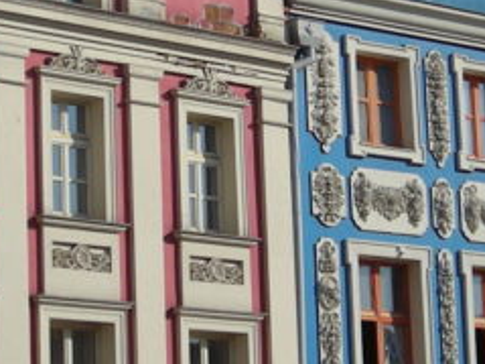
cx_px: 329
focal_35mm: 163
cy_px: 57
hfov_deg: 12.1
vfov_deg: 9.1
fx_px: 2283
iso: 50
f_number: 6.4
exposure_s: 1/326
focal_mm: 6.3
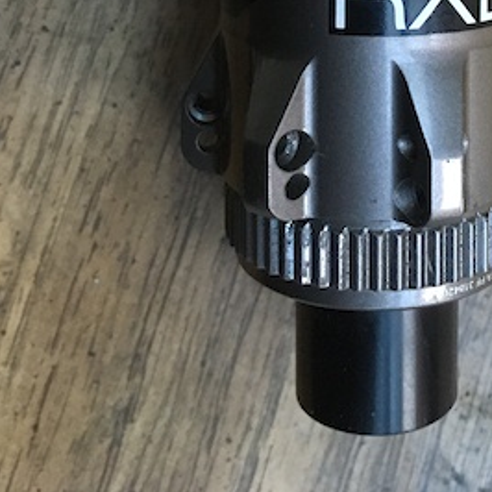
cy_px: -218
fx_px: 1238
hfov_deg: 22.2
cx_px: 390
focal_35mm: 77
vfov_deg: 19.8
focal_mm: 4.15
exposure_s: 1/30
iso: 200
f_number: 2.2
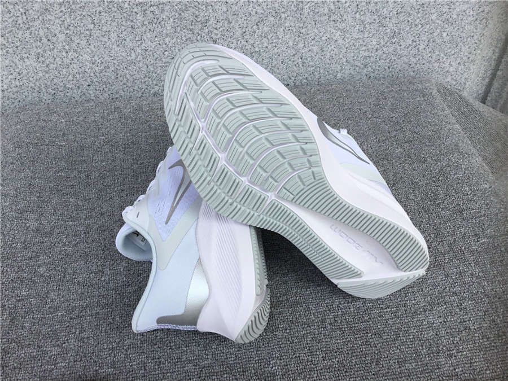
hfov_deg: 58.4
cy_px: 190
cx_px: 254
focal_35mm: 31
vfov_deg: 45.4
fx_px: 455
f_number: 2.4
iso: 25
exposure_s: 1/721
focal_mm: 3.3
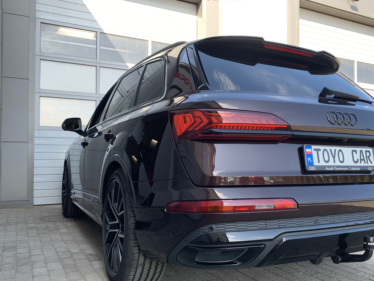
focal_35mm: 32
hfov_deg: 56.4
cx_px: 222
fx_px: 346
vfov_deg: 44.1
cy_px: 153
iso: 25
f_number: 1.8
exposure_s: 1/122
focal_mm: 4.25
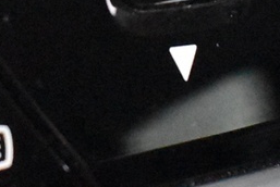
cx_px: 123
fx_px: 1324
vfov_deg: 8.0
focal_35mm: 170
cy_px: -45
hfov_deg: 12.1
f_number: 3.5
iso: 10000
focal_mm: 18
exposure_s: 1/30
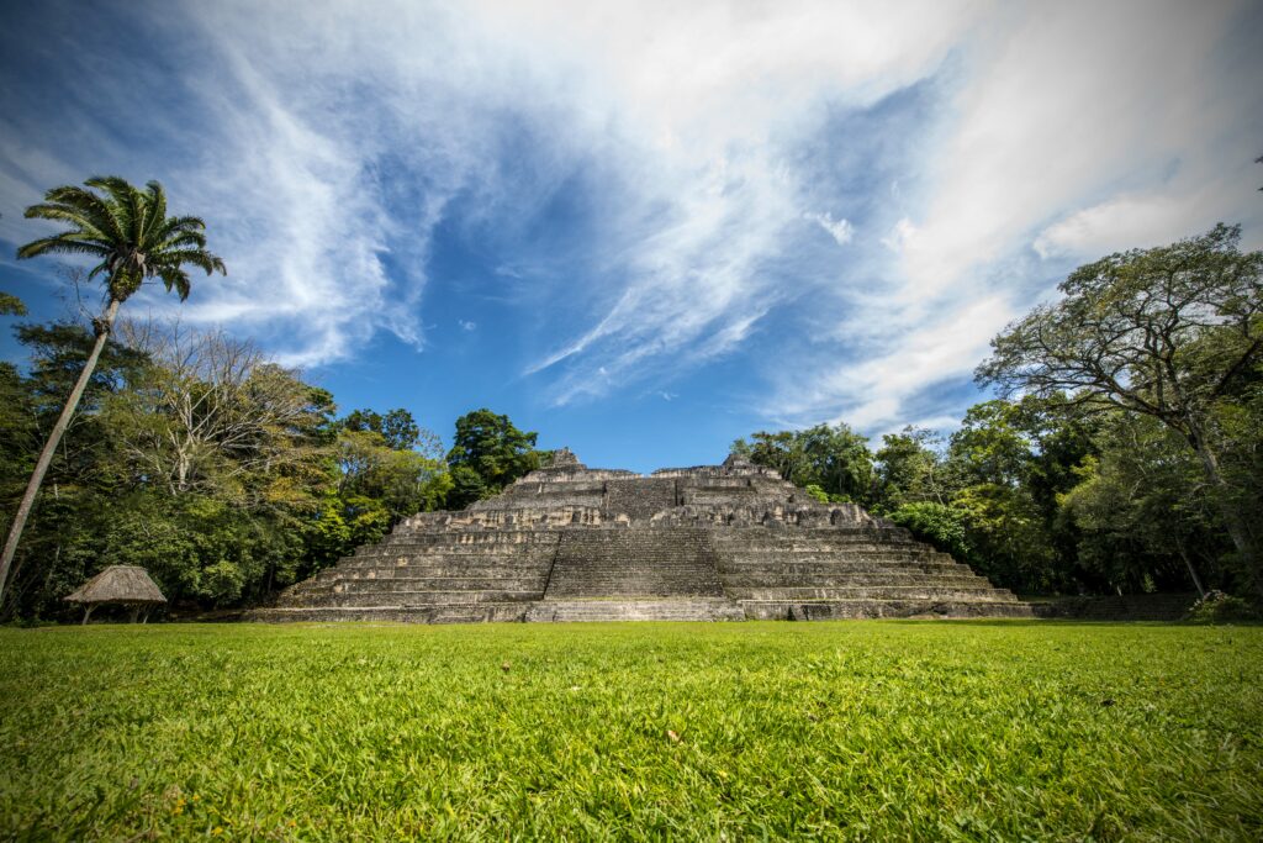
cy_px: 422
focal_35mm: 15
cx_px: 632
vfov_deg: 77.3
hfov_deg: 100.4
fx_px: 526
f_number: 10
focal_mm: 15
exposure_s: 1/60
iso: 50
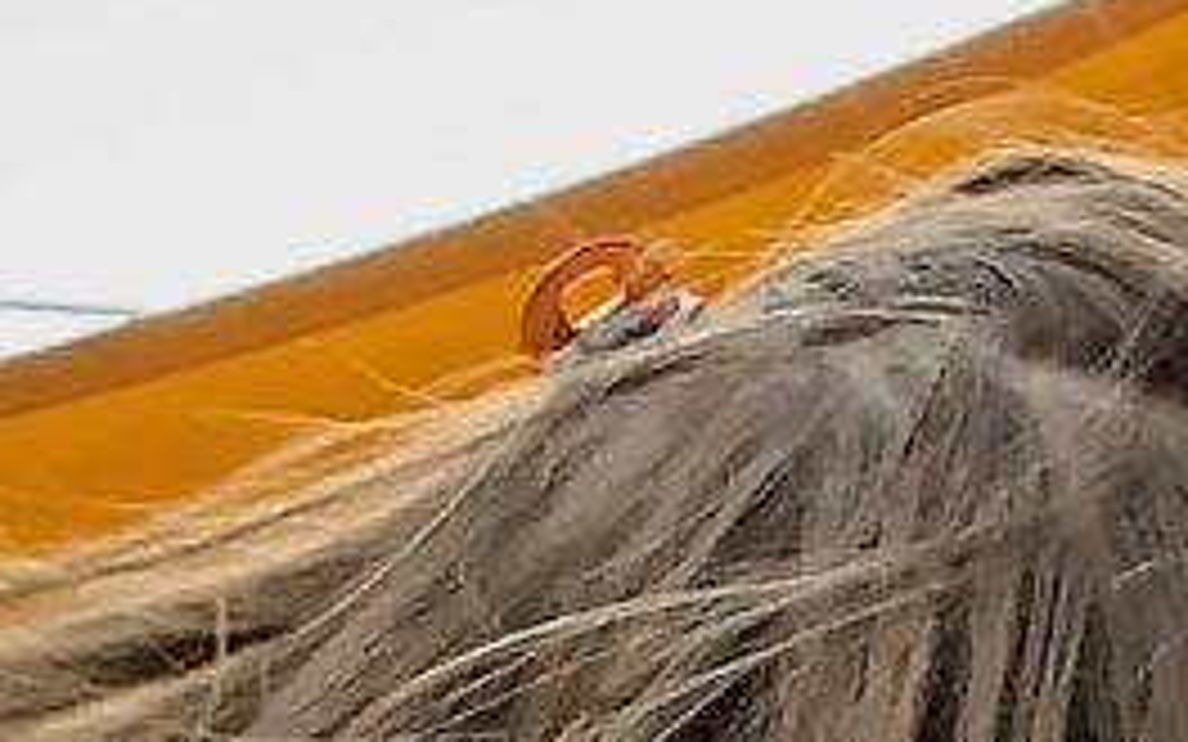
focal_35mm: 267
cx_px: 1224
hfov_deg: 7.8
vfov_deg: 3.8
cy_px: 4947
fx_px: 8645
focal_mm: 4.25
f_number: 1.8
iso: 50
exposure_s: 1/121
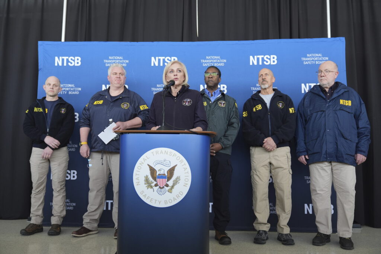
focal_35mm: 30
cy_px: 127
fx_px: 318
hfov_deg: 61.9
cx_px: 190
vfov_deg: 43.6
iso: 800
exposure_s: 1/400
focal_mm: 30
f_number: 2.8
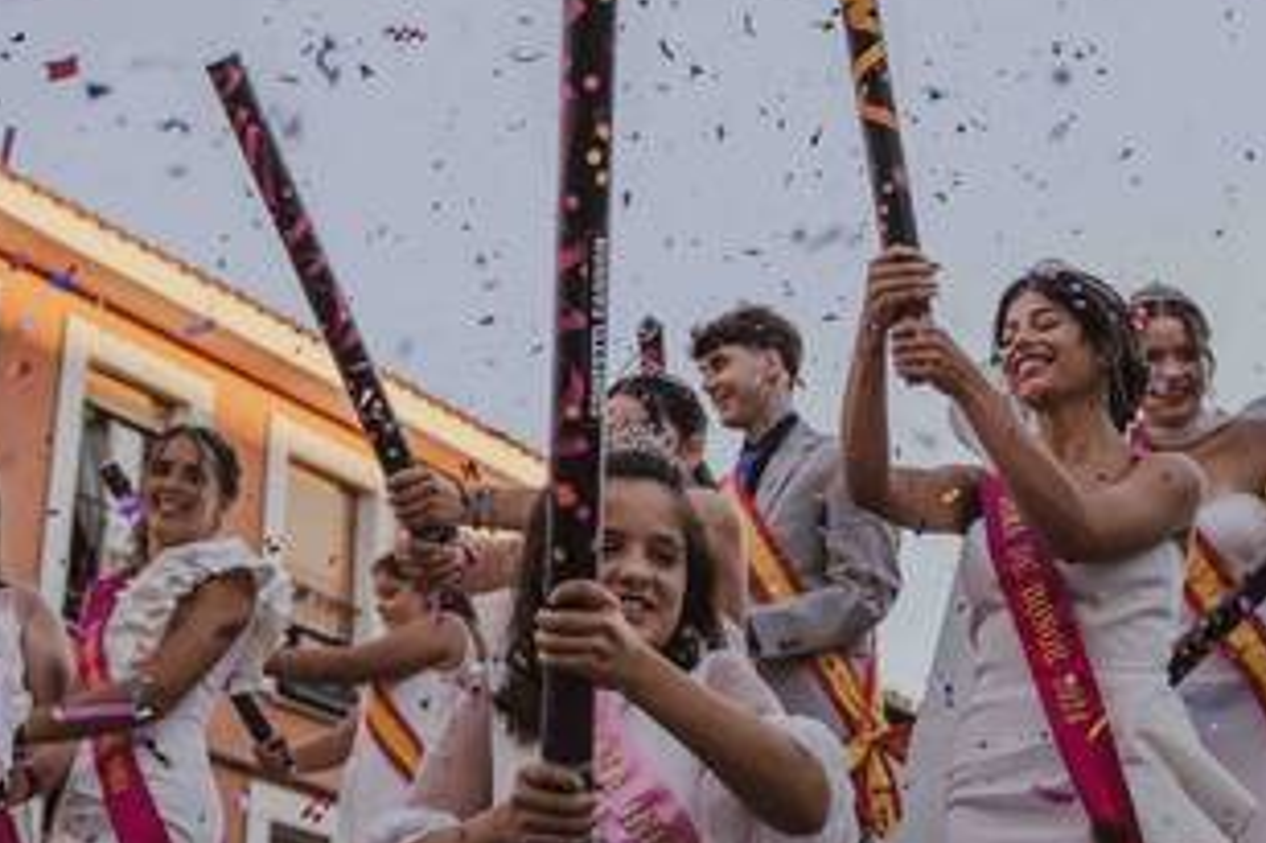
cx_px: 327
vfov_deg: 20.4
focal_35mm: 66
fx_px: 2320
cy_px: 173
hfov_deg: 30.1
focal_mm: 31
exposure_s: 1/250
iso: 100
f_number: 2.8
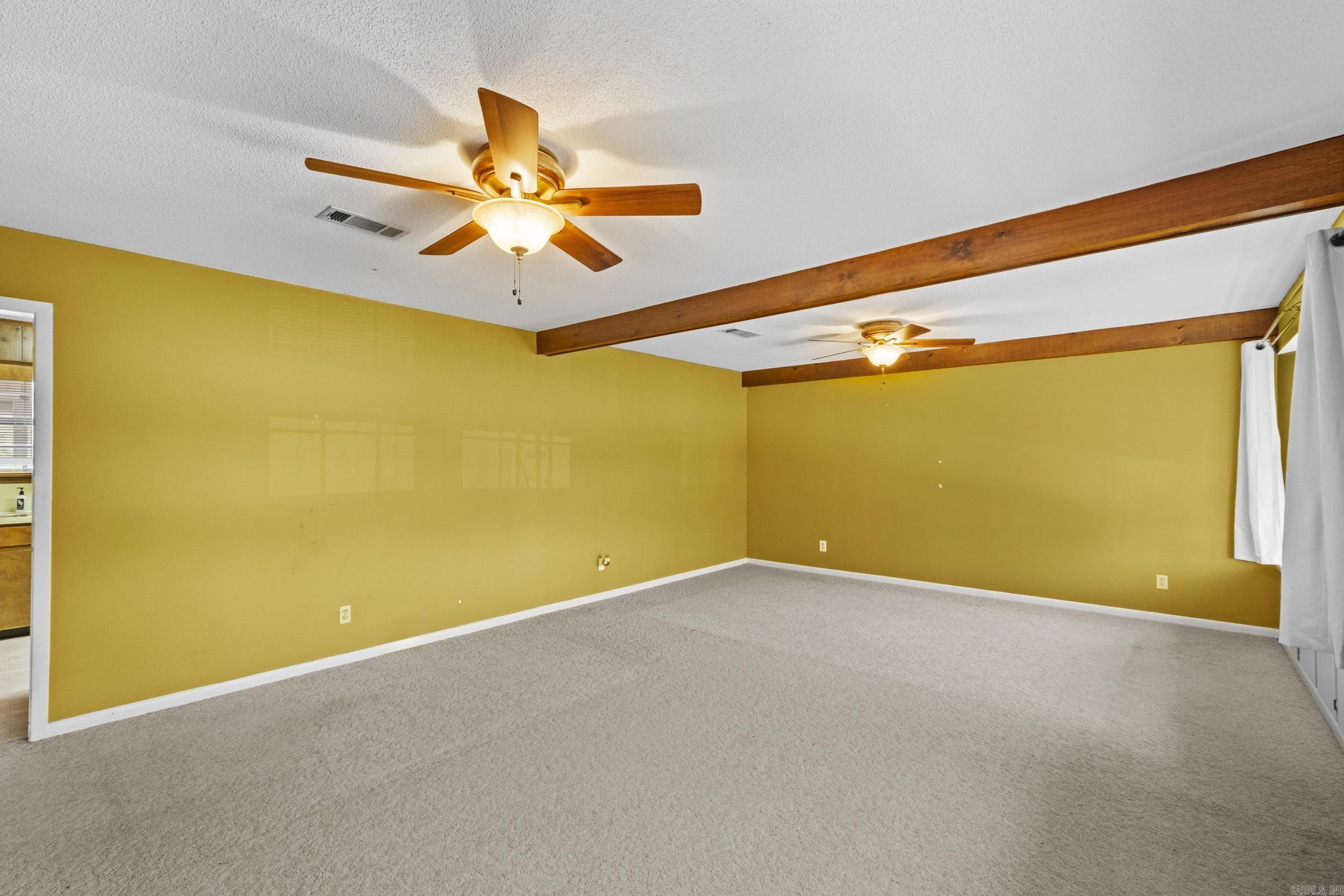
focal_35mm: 15
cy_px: 448
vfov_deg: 77.3
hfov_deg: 100.4
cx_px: 672
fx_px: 560
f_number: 7.1
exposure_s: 1/1.25
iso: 800
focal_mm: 10
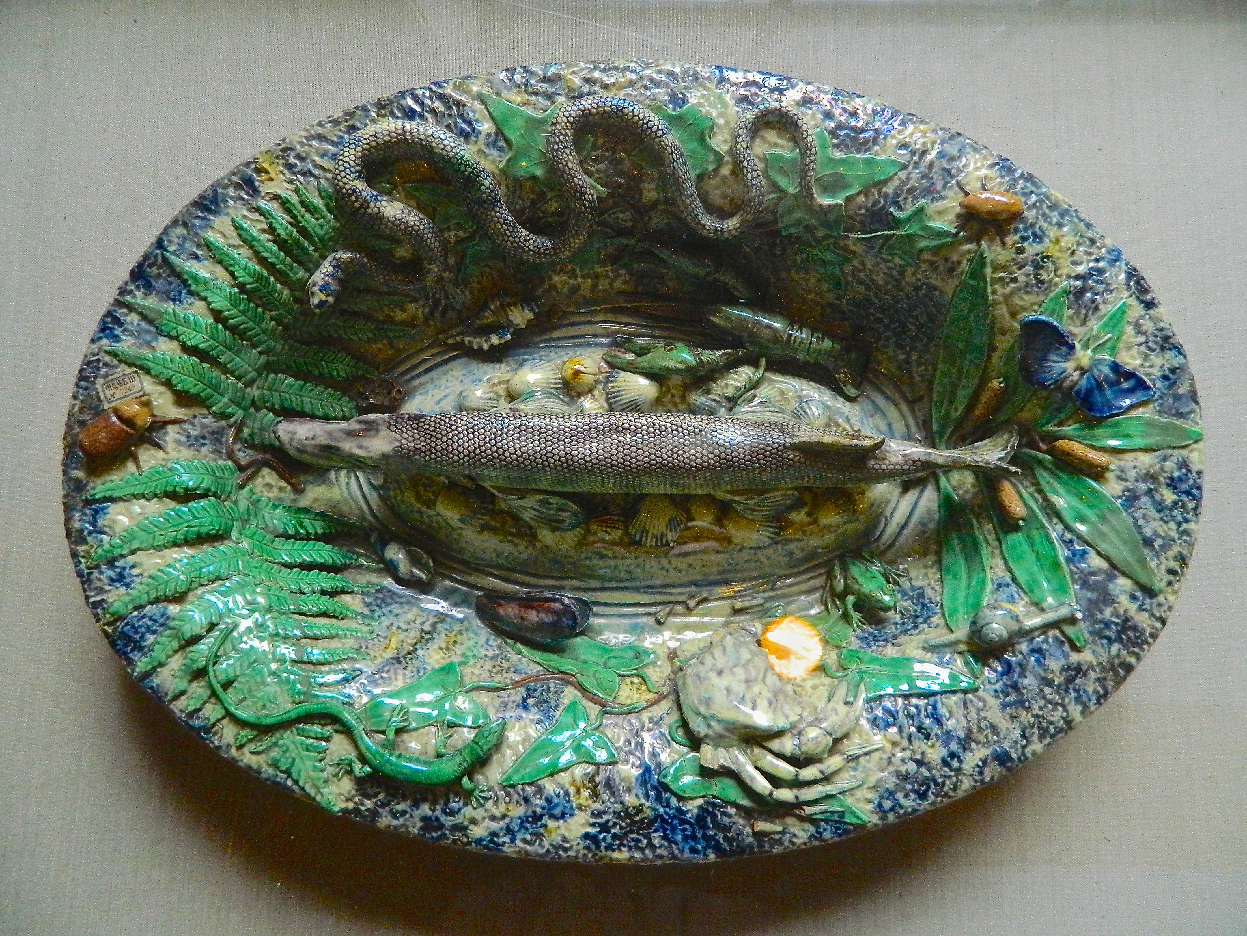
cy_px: 468
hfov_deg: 69.4
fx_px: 901
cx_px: 624
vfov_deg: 54.9
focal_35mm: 25
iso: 560
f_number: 3.1
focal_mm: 4.5
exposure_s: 1/30
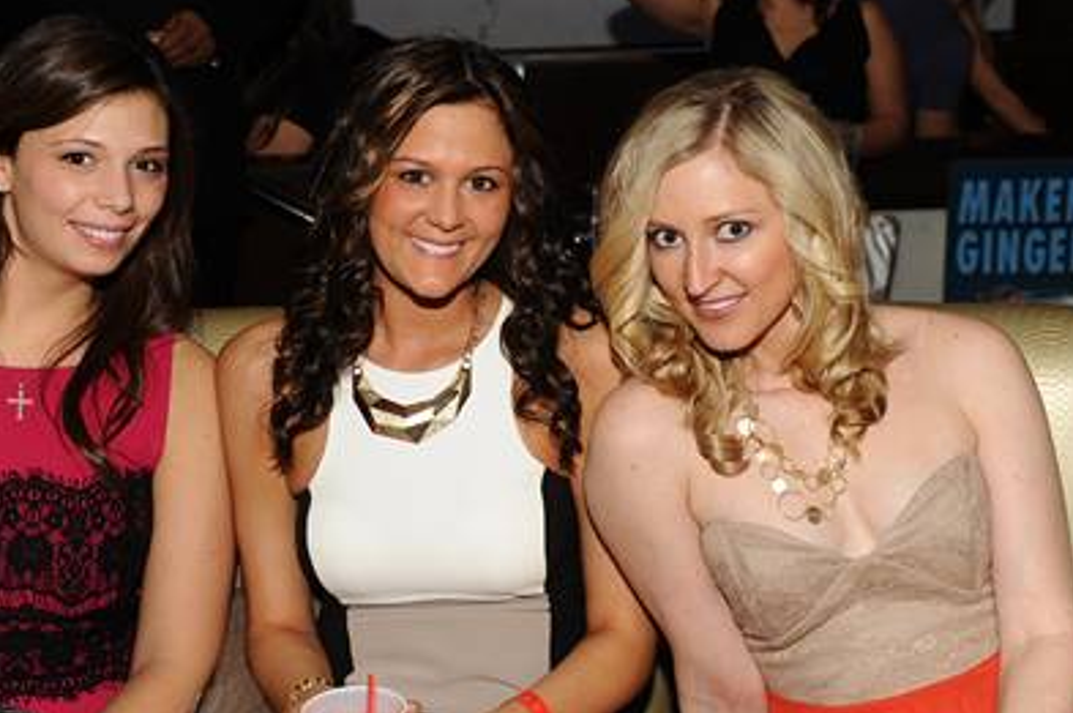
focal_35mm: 56
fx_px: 1667
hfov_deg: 35.6
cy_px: 300
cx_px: 464
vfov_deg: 24.1
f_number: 5.6
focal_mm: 40
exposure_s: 1/250
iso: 800
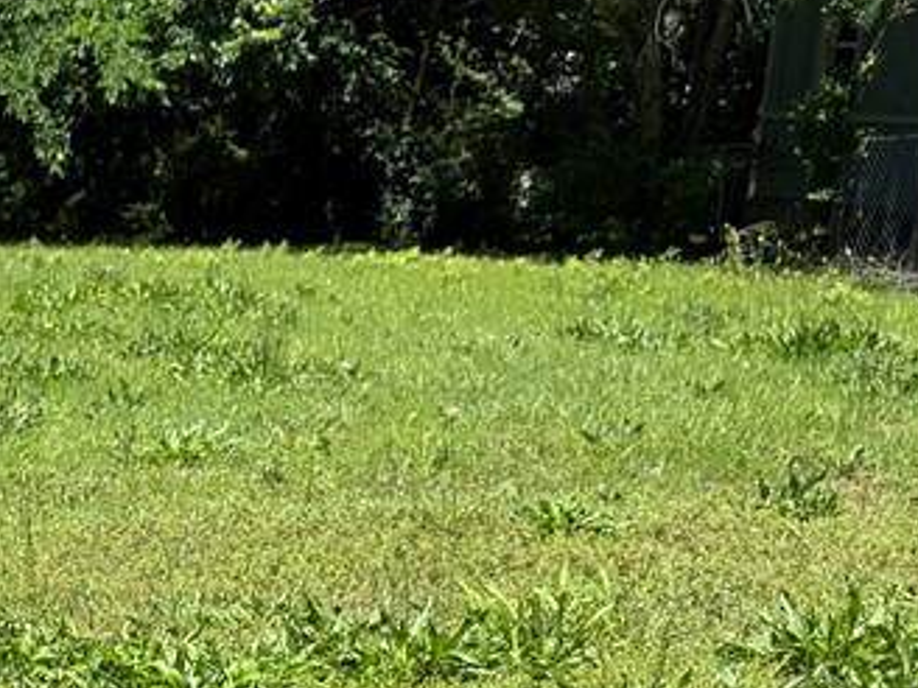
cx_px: -210
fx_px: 1989
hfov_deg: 23.5
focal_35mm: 75
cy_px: 850
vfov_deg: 18.5
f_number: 1.78
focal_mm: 6.76
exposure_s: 1/3425
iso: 80
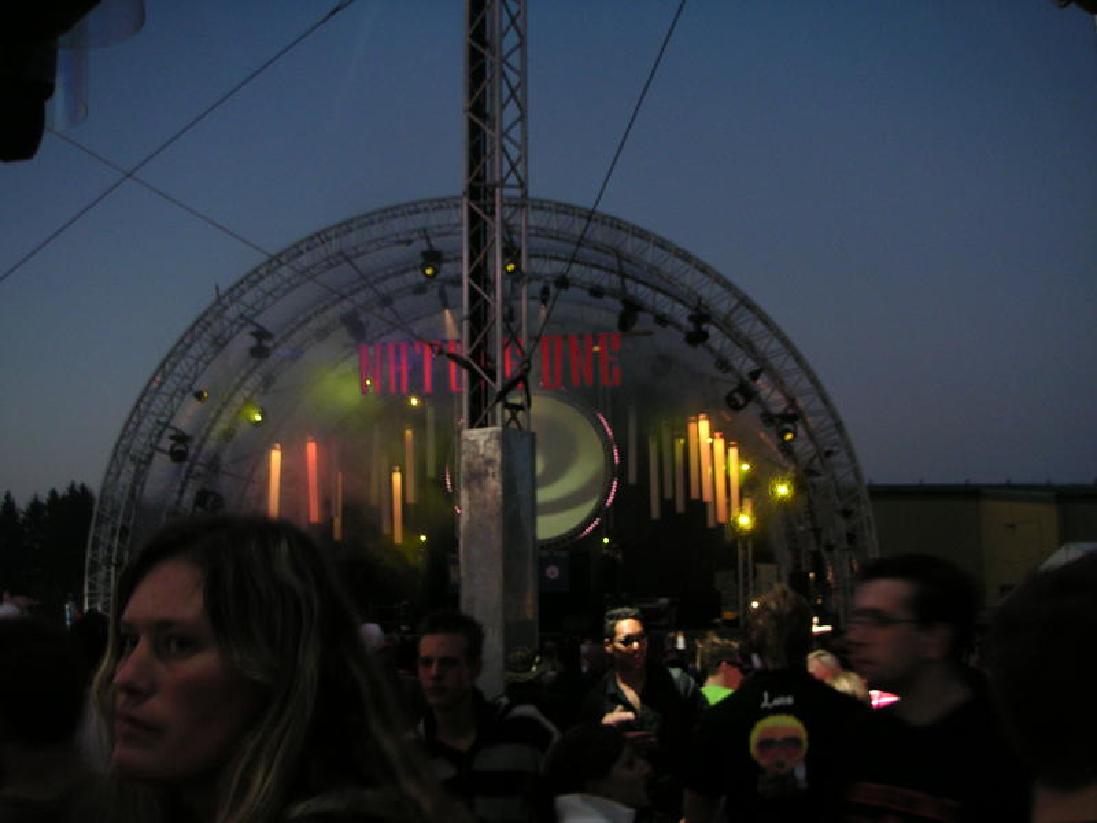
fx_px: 1204
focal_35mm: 38
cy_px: 412
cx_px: 548
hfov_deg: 49.0
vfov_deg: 37.7
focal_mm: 6
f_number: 2.8
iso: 100
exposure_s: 1/20
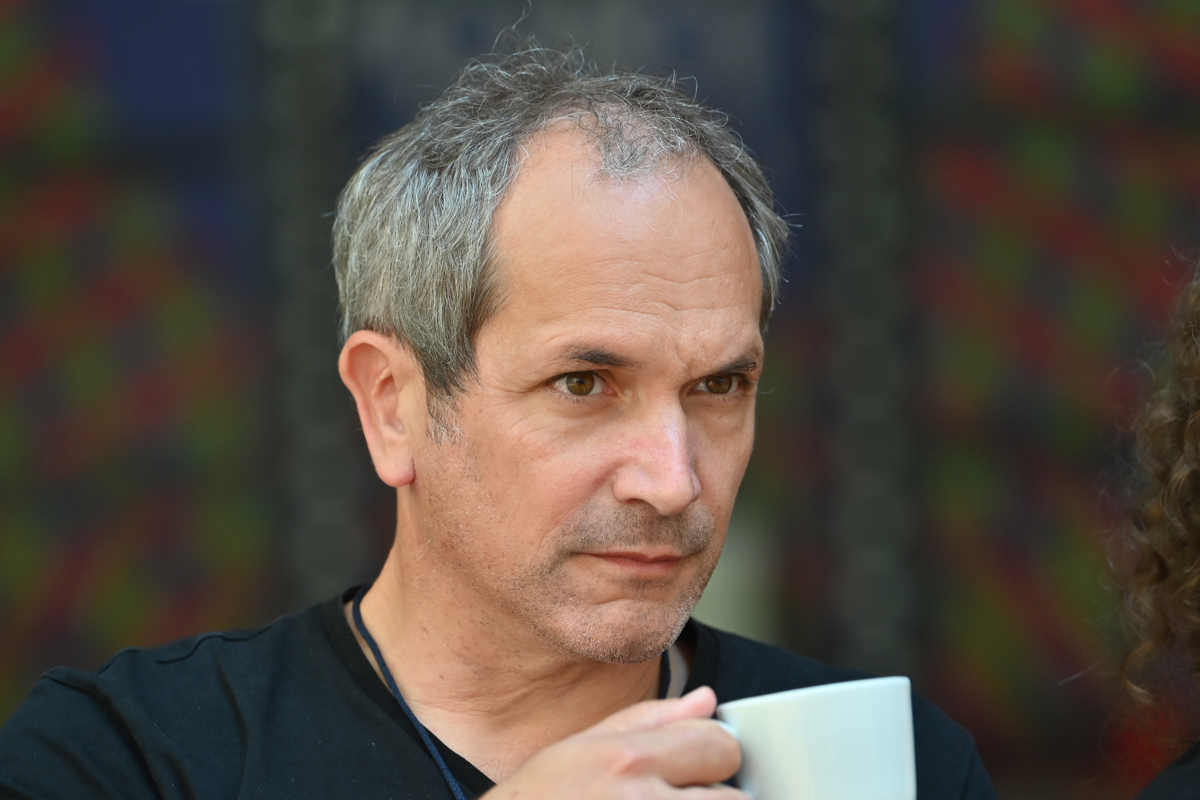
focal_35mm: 180
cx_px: 600
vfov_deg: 7.6
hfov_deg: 11.4
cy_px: 400
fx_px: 6000
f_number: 2.8
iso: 160
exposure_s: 1/400
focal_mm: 180
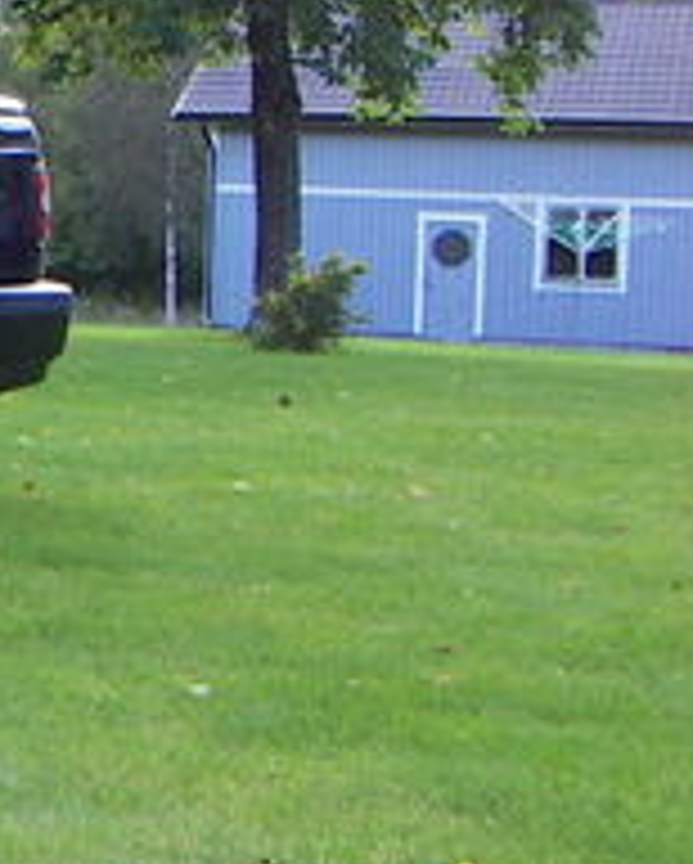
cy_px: 428
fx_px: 2995
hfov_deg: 11.9
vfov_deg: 16.4
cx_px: -666
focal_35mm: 117
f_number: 2.8
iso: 50
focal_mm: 4.7
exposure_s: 1/60
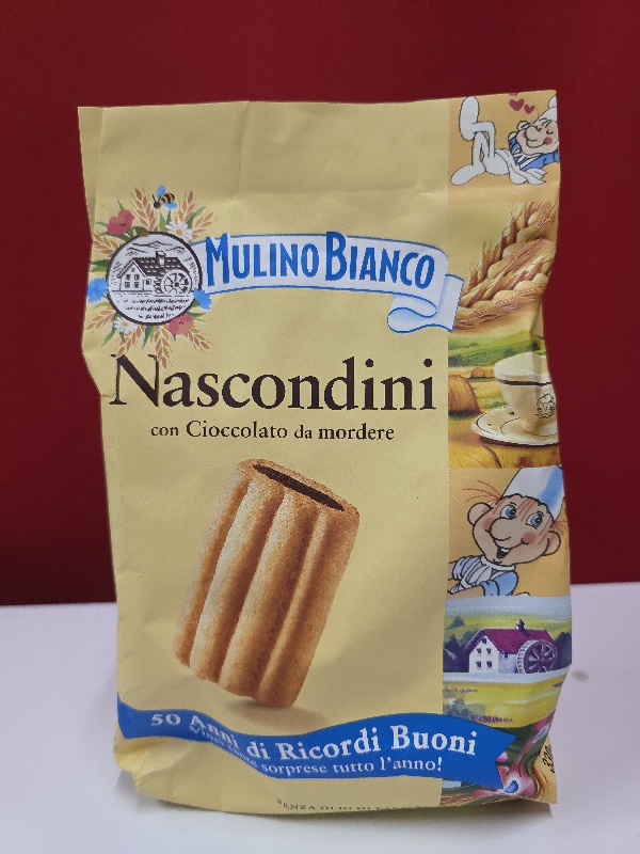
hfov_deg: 58.9
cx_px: 320
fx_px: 567
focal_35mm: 23
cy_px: 427
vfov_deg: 73.9
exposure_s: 1/101
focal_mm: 6.3
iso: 400
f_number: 1.7
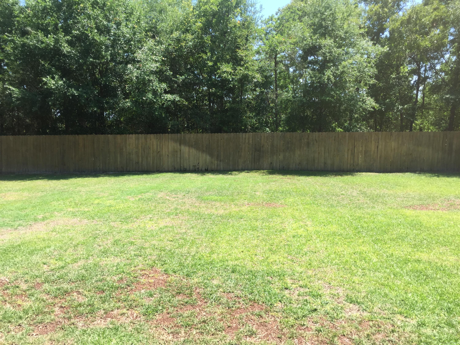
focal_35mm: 29
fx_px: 385
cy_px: 172
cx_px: 230
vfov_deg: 48.2
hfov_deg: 61.7
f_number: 2.2
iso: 32
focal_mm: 4.15
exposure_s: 1/694
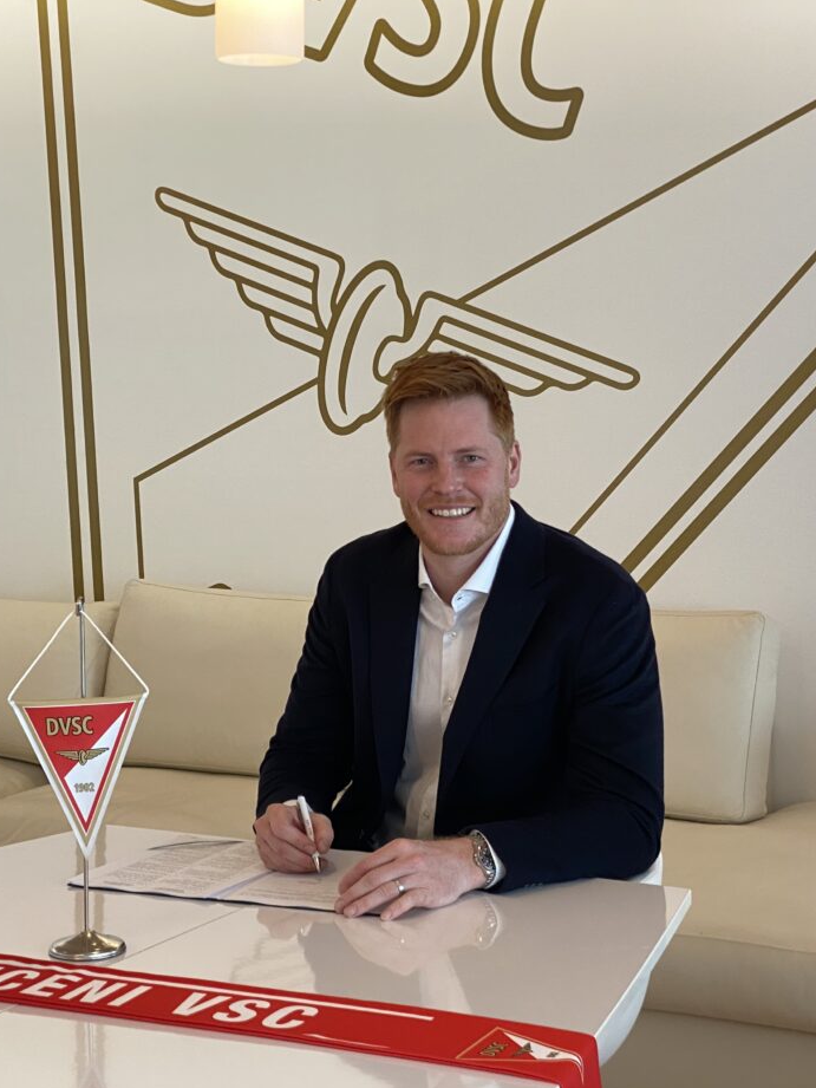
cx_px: 320
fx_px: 2200
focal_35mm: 70
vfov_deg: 27.8
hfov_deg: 21.0
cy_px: 547
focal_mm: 6
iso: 80
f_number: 2
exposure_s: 1/50
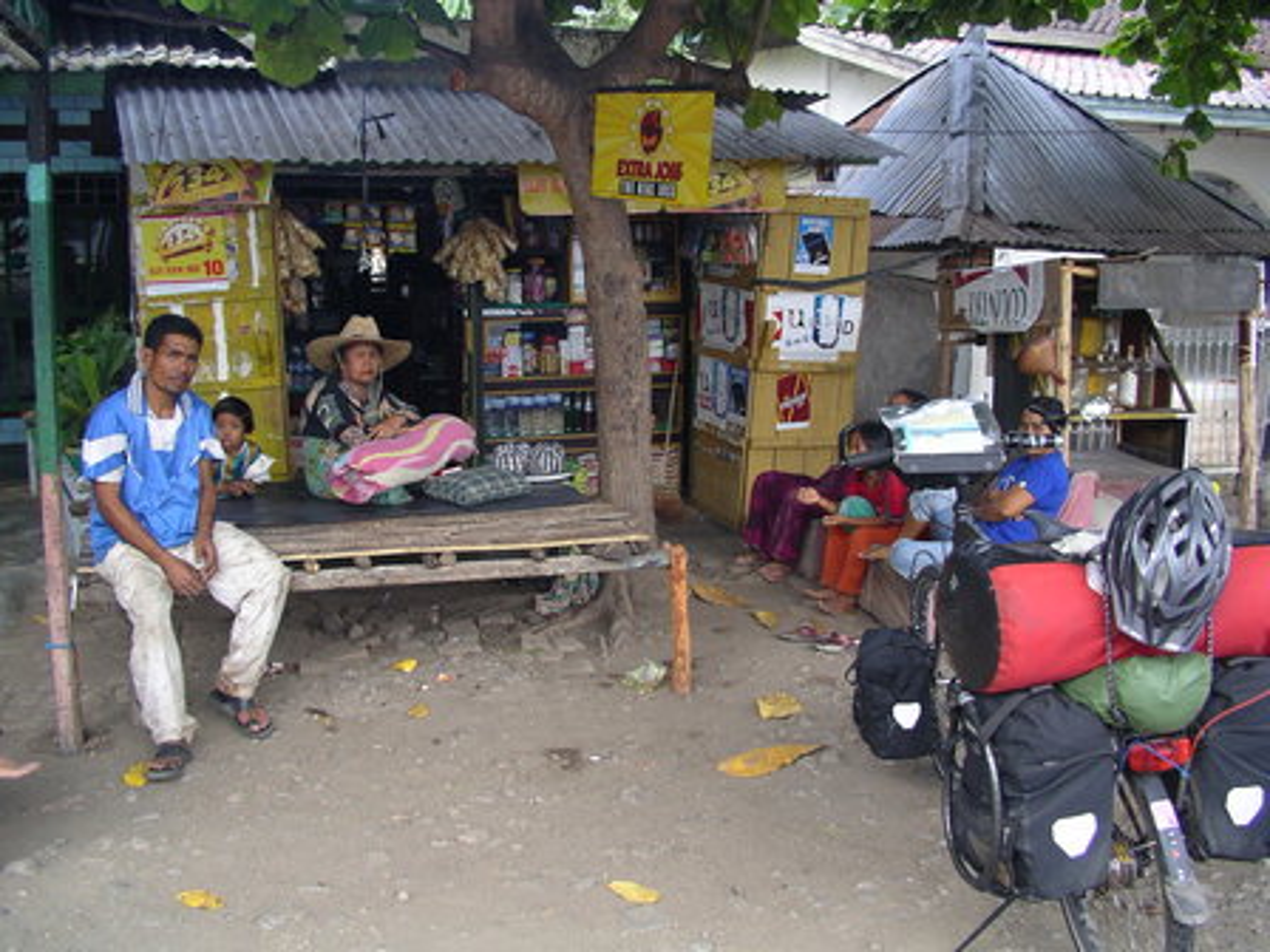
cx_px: 635
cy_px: 476
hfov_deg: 50.1
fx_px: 1357
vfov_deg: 38.7
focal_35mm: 37
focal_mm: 5.7
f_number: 2.8
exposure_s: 1/80
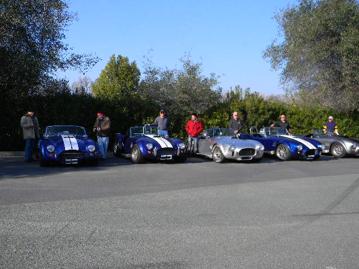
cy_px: 134
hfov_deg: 51.4
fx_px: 373
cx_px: 180
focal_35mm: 36
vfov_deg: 39.7
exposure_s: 1/579
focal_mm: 6.4
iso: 80
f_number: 3.7
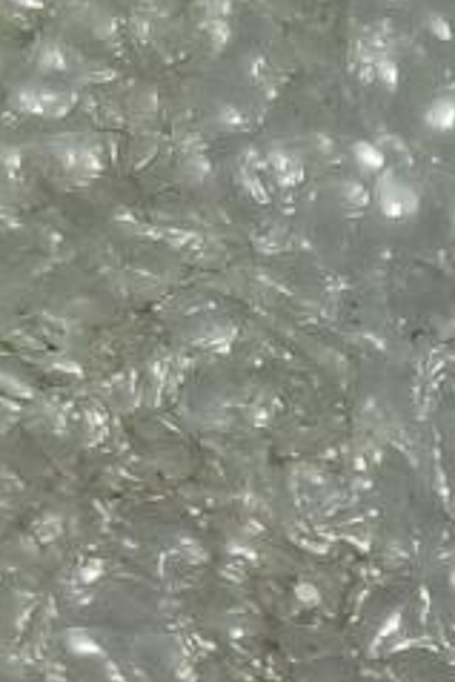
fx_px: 7742
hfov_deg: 3.3
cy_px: 1175
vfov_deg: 5.0
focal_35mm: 409
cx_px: 1334
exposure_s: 1/107
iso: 50
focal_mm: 6.67
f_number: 1.9
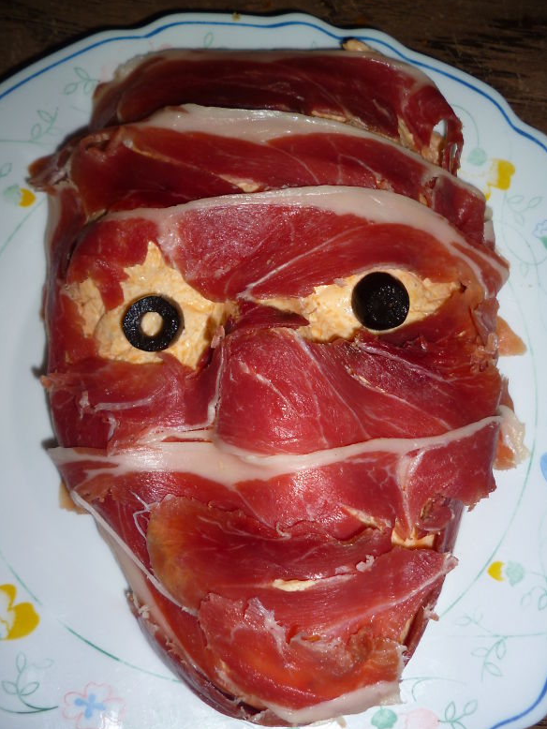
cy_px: 368
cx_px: 266
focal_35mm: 29
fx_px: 611
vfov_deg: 61.6
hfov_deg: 48.2
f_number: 3.1
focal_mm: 5
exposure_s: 1/60
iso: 100
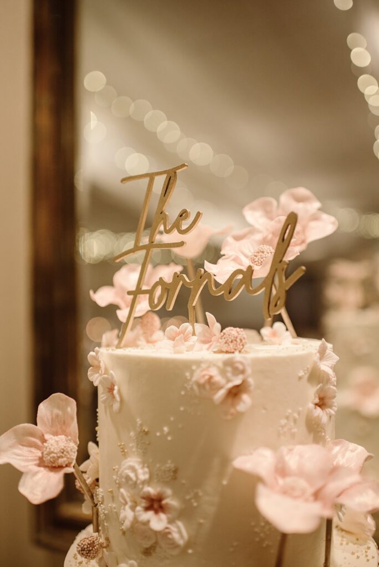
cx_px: 190
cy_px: 284
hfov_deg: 37.9
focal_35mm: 35
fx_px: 552
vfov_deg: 54.4
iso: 500
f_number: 2
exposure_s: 1/200
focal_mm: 35
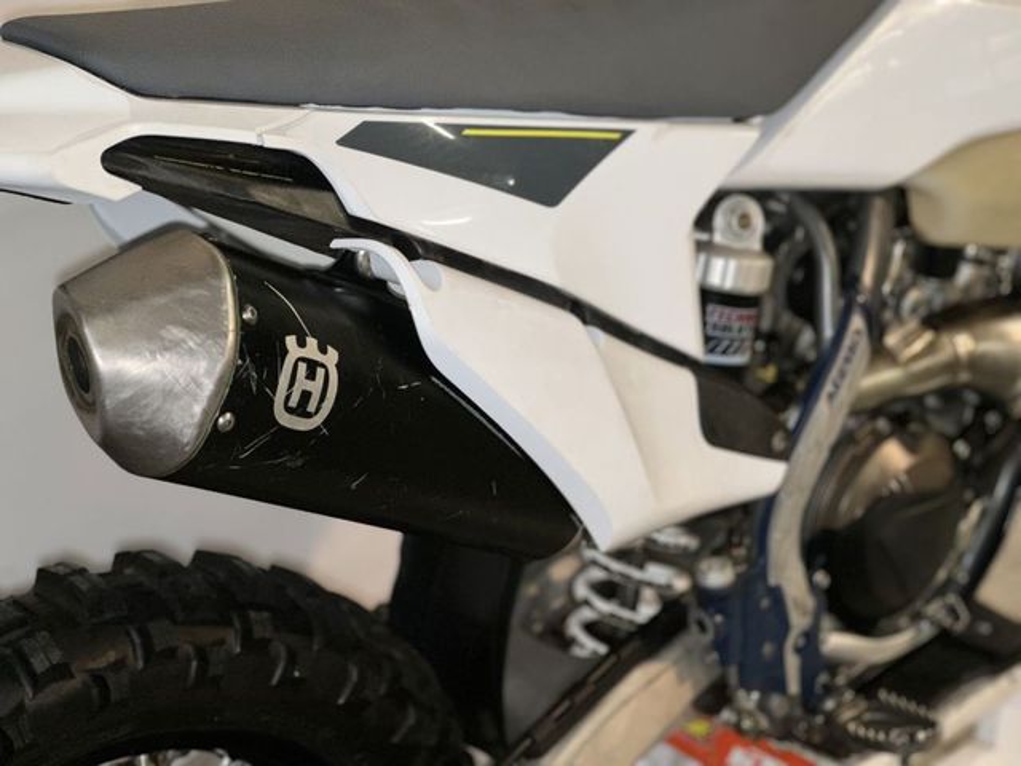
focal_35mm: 77
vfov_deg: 19.1
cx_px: 510
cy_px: 383
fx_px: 2271
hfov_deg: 25.3
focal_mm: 9
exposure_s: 1/33
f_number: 2.8
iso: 125
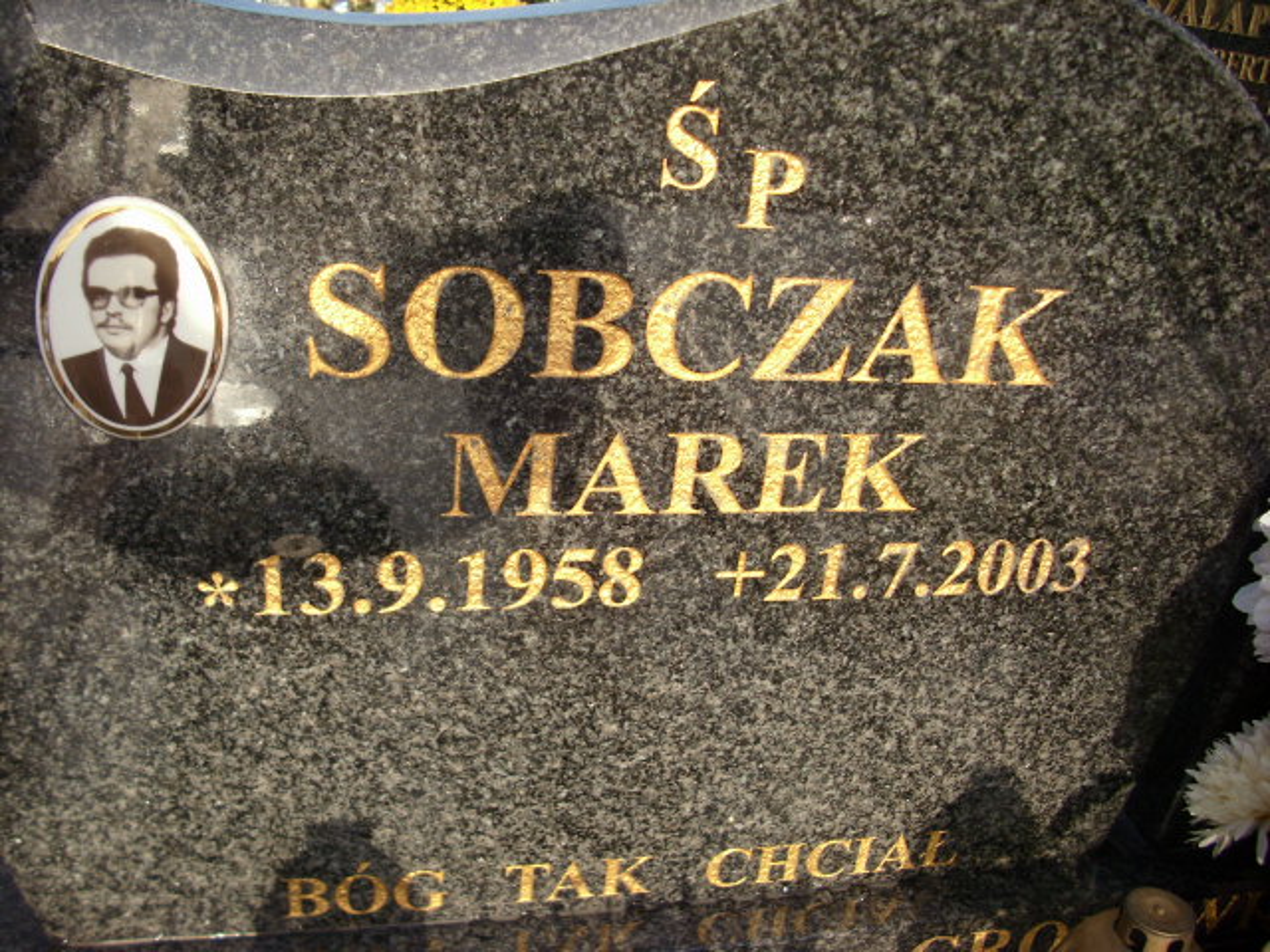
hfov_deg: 50.1
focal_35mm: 37
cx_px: 635
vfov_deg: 38.7
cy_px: 476
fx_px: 1357
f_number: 2.8
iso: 50
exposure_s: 1/569
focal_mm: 6.2
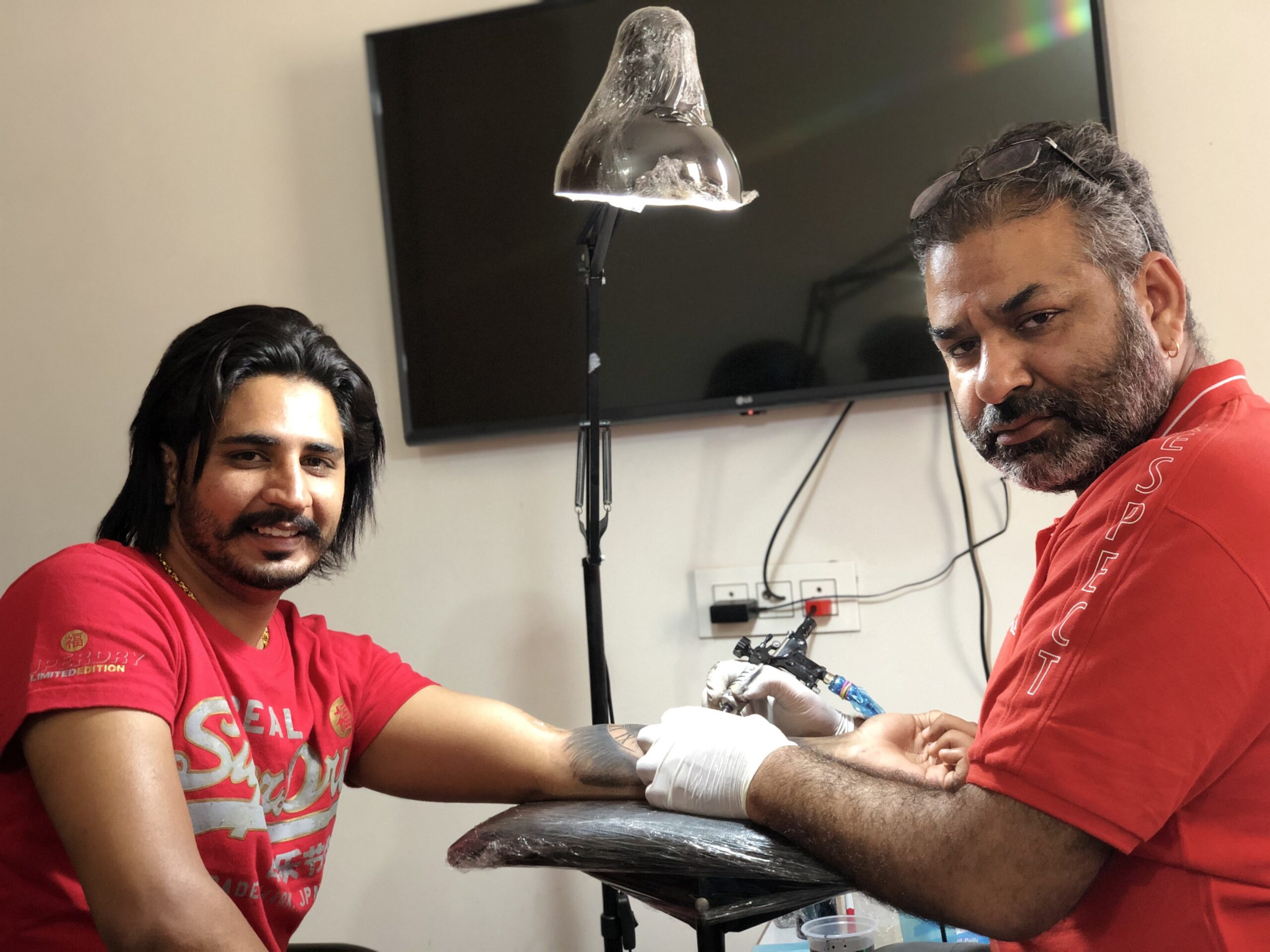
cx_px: 635
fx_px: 1908
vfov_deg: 28.0
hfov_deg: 36.8
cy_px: 476
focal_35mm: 52
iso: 125
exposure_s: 1/25
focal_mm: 6
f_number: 2.4
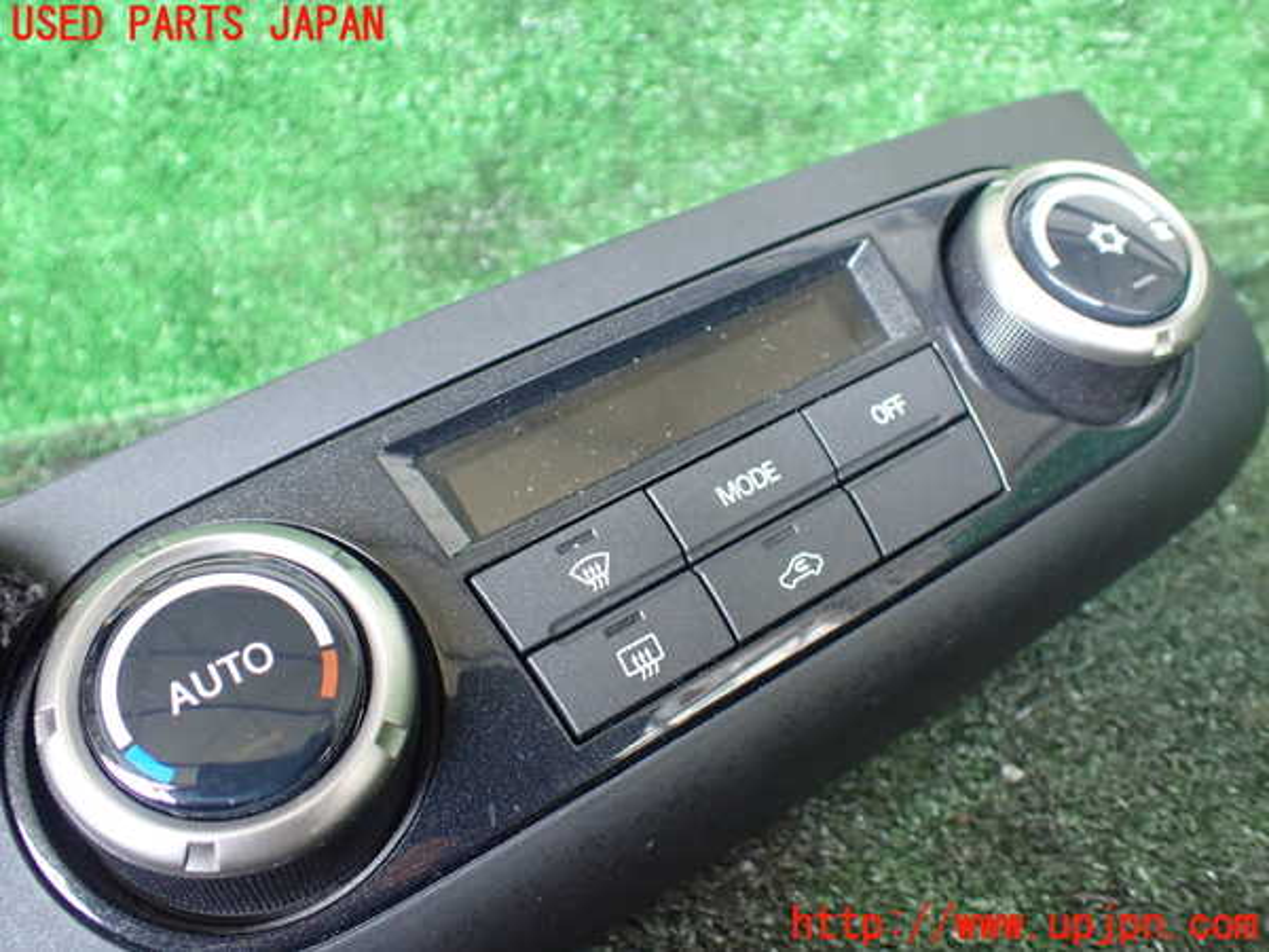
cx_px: 634
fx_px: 1100
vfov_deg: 46.8
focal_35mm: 30
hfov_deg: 60.0
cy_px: 476
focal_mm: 5.4
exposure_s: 1/125
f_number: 2.3
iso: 640
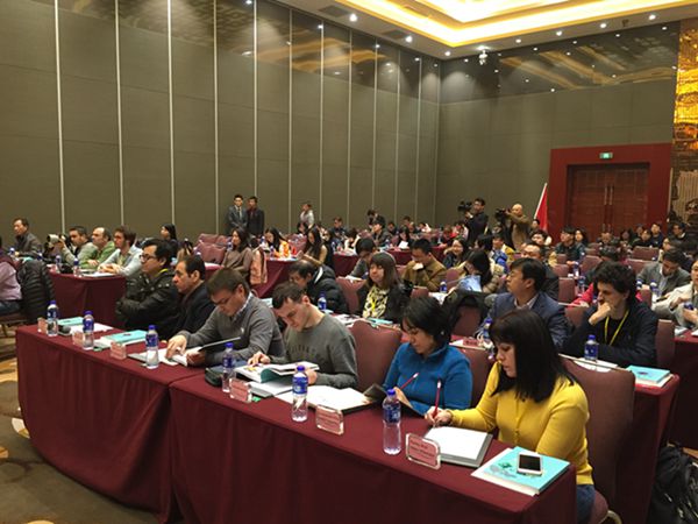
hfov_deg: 61.7
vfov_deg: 48.2
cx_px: 349
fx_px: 585
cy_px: 262
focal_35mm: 29
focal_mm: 4.15
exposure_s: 1/33
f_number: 2.2
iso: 200
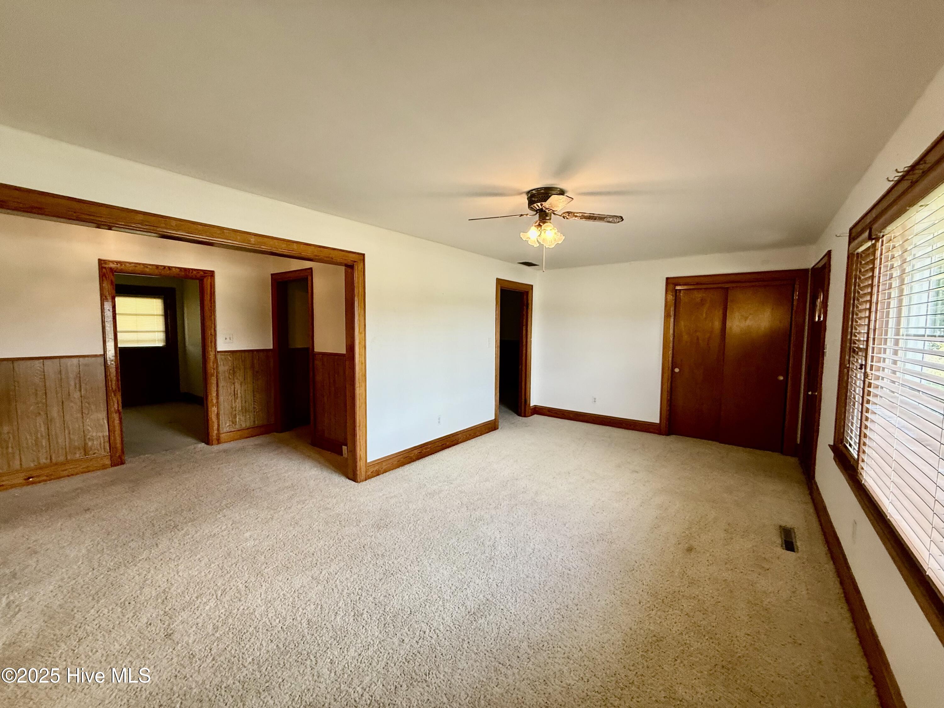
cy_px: 354
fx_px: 382
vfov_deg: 85.7
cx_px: 472
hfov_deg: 102.1
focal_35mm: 14
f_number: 2.2
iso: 200
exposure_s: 1/120
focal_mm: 2.22
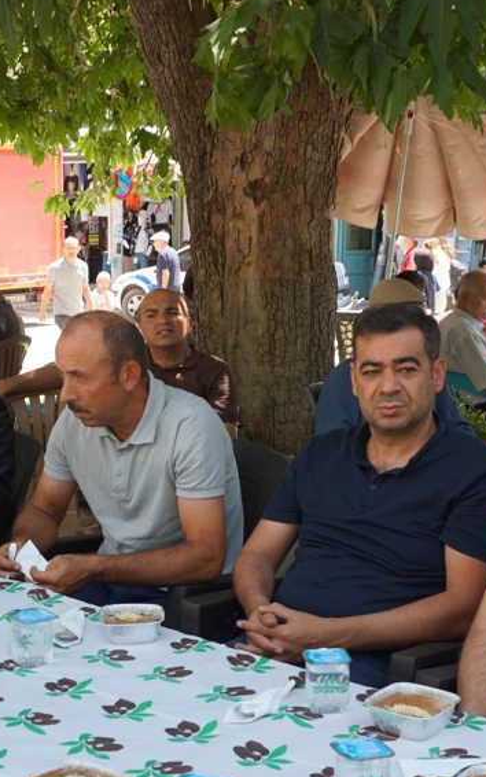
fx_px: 1207
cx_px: 159
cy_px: 538
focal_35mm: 57
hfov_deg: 22.7
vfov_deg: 35.2
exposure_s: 1/100
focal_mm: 16
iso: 100
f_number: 4
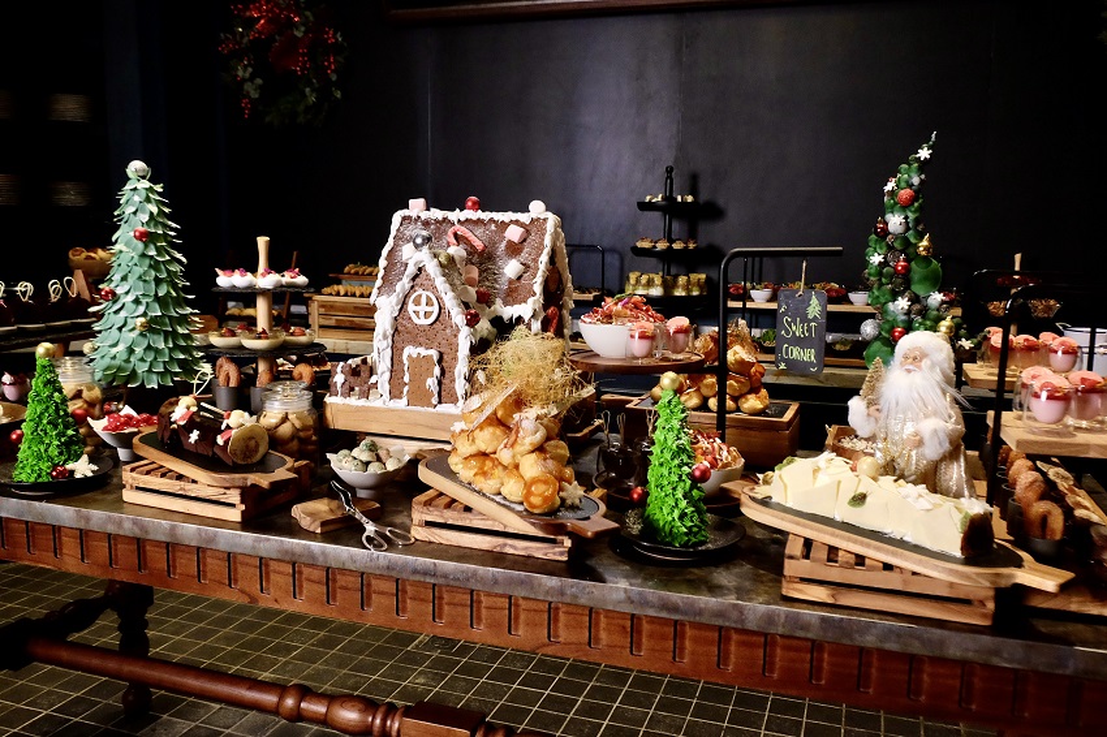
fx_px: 891
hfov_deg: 63.7
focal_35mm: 29
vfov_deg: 44.9
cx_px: 554
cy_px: 368
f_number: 5.6
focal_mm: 19.6
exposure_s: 1/60
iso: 4000
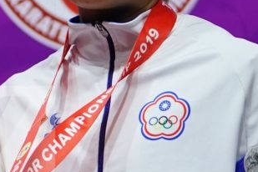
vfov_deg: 1.9
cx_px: -306
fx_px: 5253
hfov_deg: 2.8
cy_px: 162
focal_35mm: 733
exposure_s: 1/250
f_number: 2.8
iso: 500
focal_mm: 126
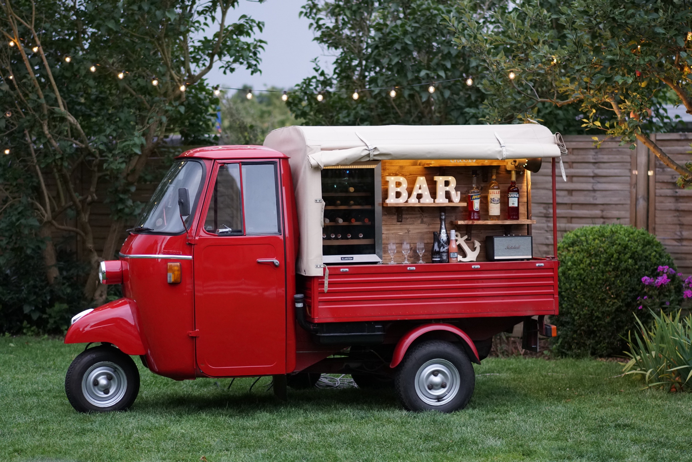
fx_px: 1586
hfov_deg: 24.6
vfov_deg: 16.6
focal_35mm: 82
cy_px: 231
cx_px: 346
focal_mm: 55
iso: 1250
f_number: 1.8
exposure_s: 1/400
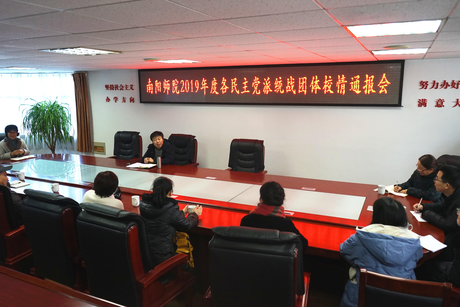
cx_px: 230
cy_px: 154
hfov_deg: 65.5
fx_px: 358
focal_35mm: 28
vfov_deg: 46.4
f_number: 4
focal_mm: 28
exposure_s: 1/160
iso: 1600
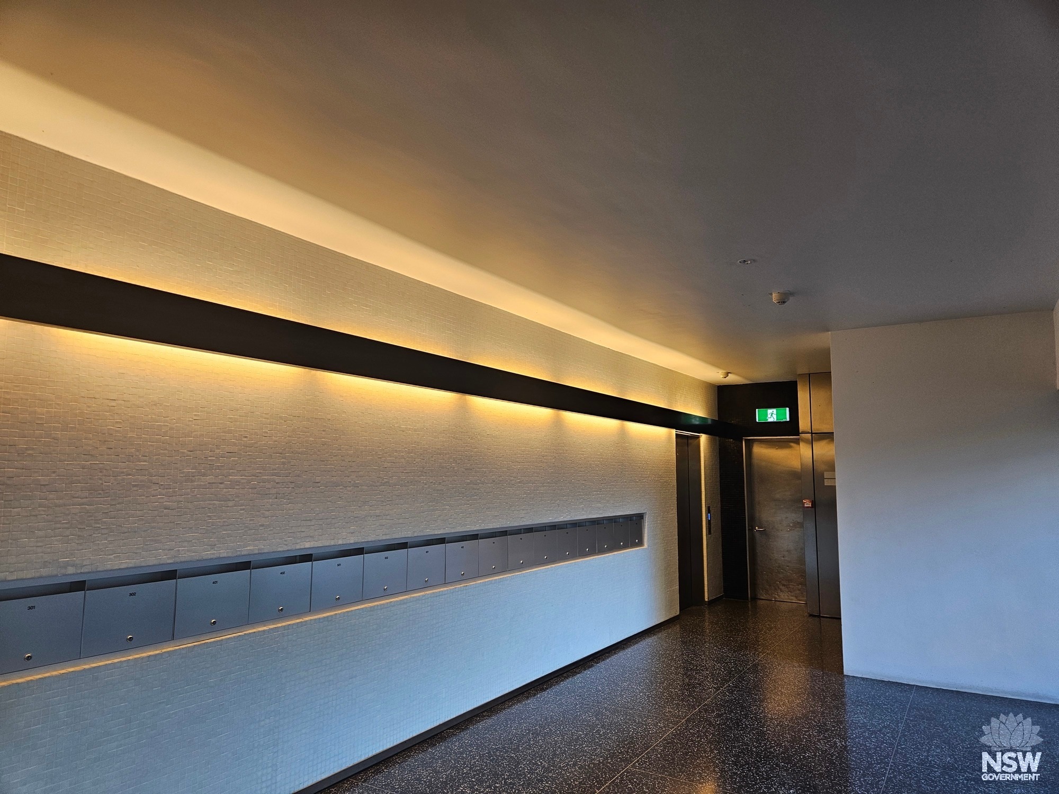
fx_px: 704
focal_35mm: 23
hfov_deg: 73.9
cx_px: 530
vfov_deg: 58.9
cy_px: 397
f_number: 1.8
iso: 100
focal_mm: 5.4
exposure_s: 1/100
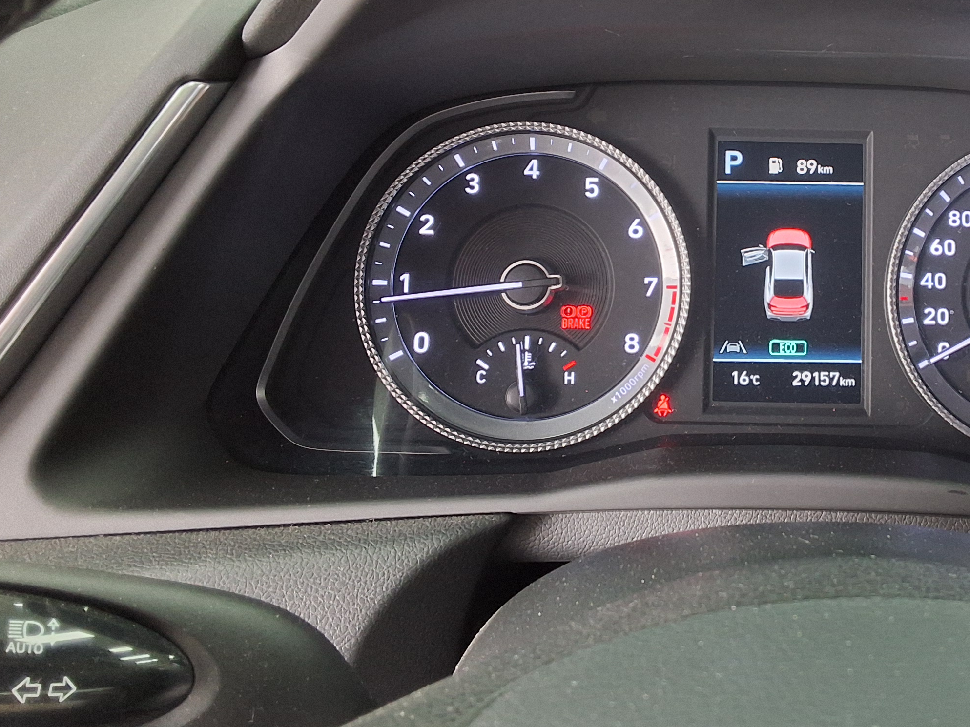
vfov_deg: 31.1
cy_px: 211
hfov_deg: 39.5
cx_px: 783
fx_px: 1289
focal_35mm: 46
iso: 160
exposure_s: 1/30
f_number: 1.9
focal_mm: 2.91
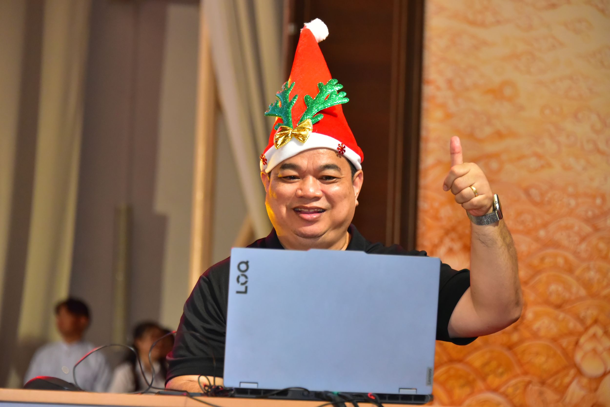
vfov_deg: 9.2
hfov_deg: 13.7
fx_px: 2543
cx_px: 305
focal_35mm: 150
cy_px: 204
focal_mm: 150
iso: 6400
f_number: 5.6
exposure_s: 1/160
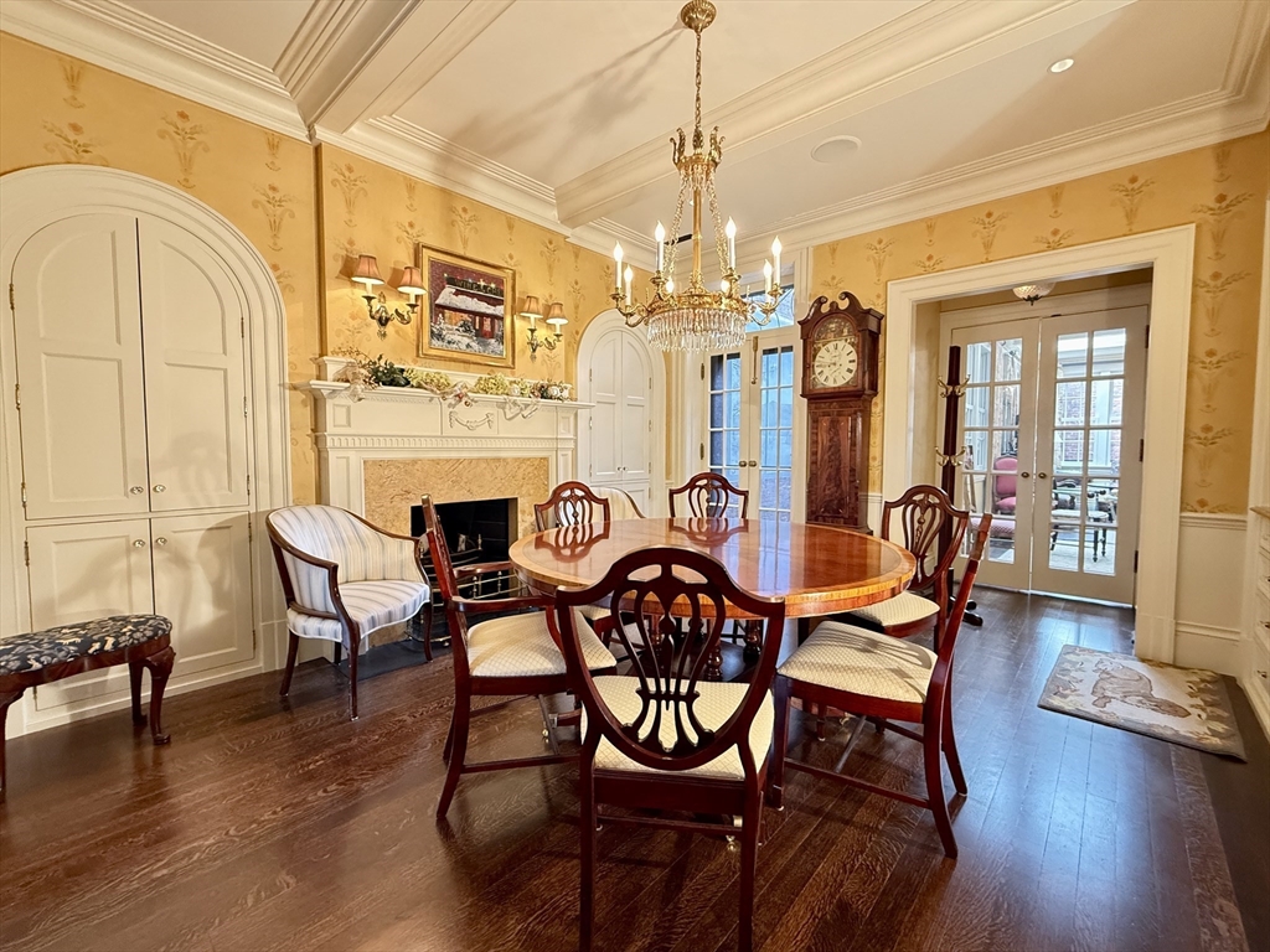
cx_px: 635
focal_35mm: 14
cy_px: 476
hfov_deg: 102.1
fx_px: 514
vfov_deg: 85.7
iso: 640
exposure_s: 1/60
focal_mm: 2.22
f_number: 2.2
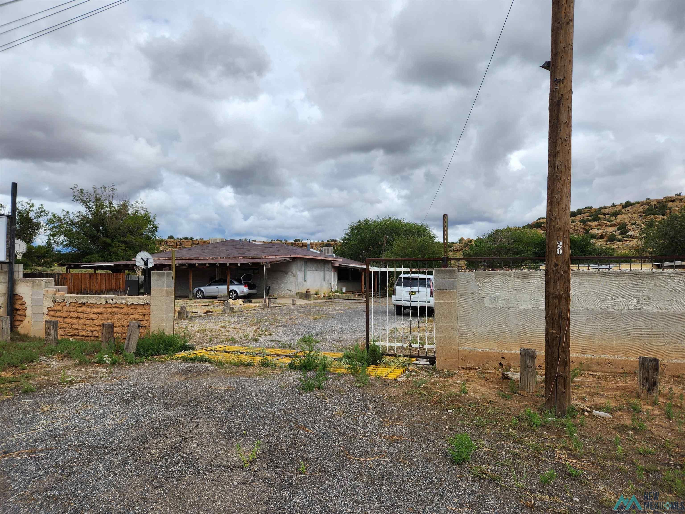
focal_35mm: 23
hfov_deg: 73.9
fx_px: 455
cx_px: 342
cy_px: 257
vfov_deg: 58.9
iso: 20
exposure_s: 1/1978
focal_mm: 5.4
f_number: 1.8
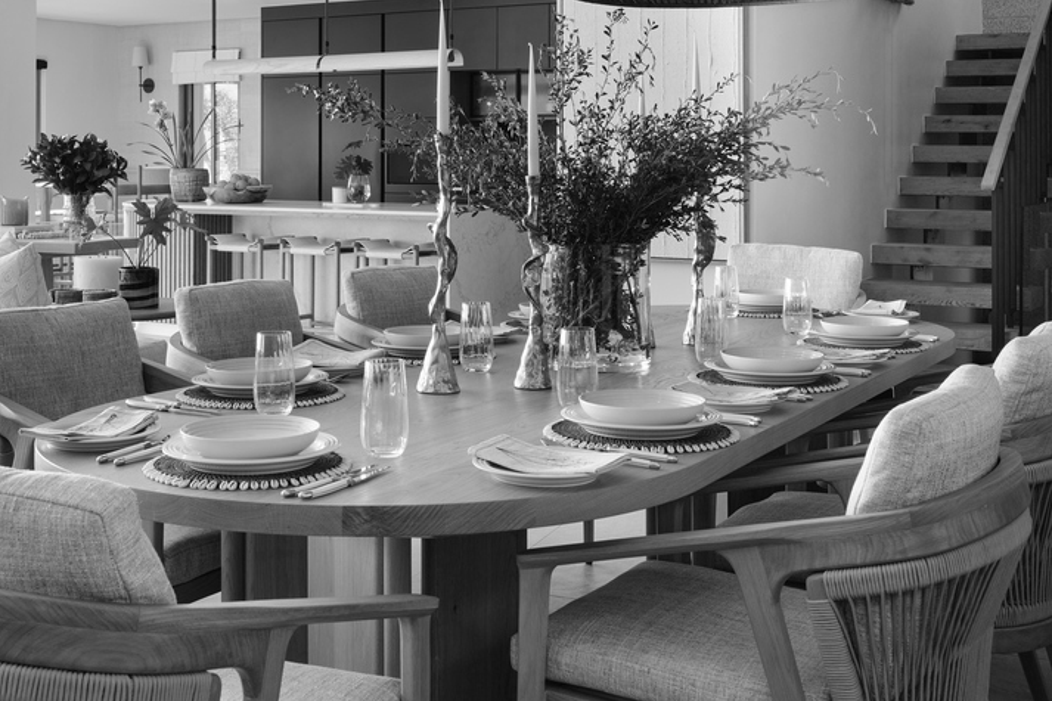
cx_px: 426
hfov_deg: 39.5
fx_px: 1461
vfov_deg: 26.9
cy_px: 255
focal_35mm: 50
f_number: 13
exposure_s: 1/5
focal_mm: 35
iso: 64
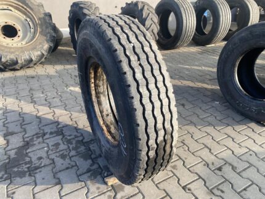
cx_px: 132
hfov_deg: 67.3
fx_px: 199
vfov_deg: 53.1
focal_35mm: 26
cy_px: 100
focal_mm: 4.25
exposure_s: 1/173
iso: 32
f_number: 1.8
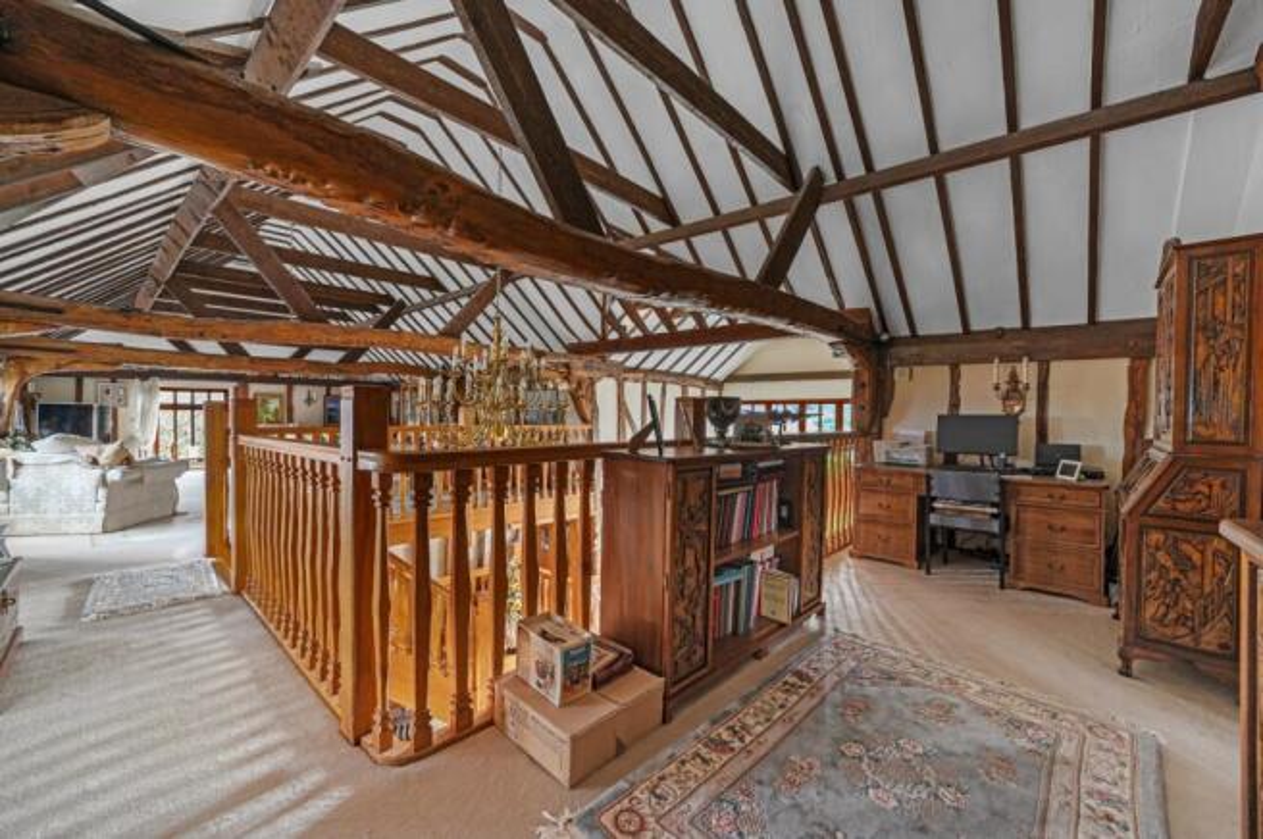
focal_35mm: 14
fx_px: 491
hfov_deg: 104.3
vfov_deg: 81.1
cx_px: 632
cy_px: 420
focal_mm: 14
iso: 400
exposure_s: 3
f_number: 8
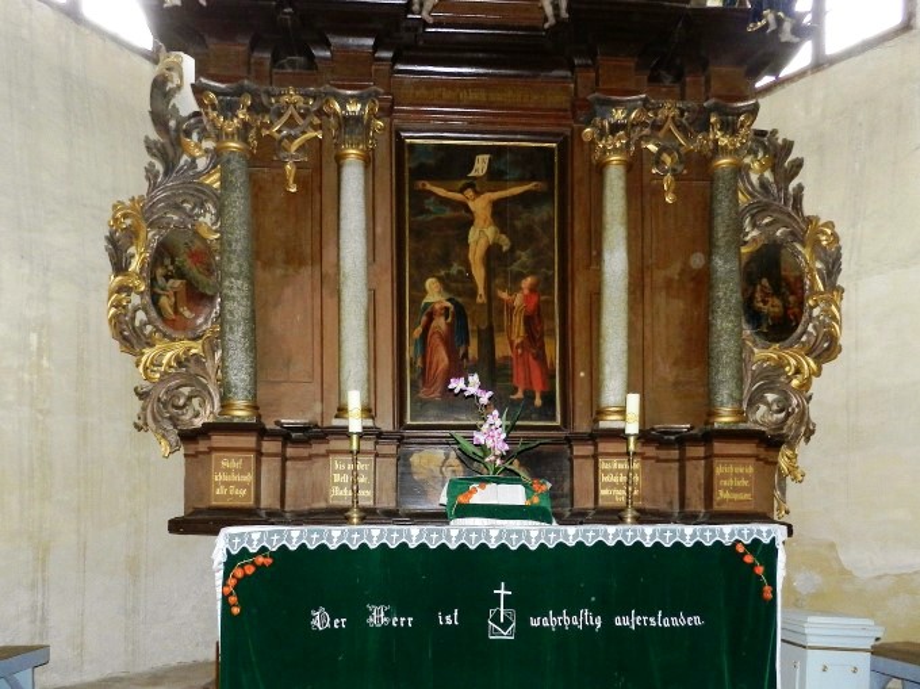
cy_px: 344
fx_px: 611
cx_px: 460
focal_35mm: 23
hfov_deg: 74.0
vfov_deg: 58.8
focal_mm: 4
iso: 400
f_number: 3.4
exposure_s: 1/30
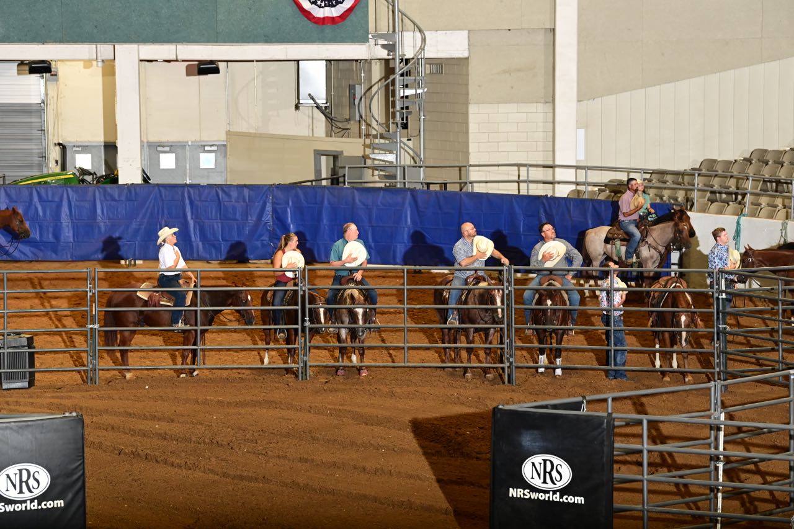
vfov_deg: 8.9
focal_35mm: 155
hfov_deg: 13.3
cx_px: 397
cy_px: 264
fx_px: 3418
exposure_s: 1/250
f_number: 5
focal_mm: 155
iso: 3200
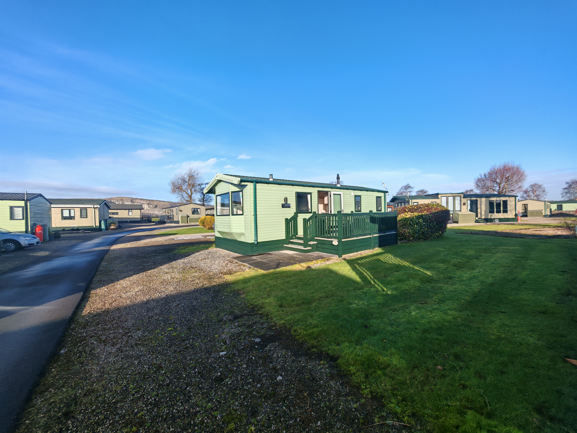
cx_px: 288
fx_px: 217
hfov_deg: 106.2
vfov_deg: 89.9
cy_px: 216
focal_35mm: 13
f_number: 2
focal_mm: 1.82
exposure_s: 1/460
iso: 50
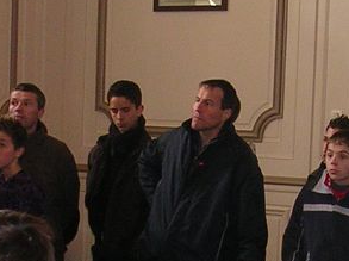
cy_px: 327
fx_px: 1339
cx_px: 199
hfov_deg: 14.8
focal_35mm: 133
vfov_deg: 10.9
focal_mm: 5.8
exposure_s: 1/60.1
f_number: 2.8
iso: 94
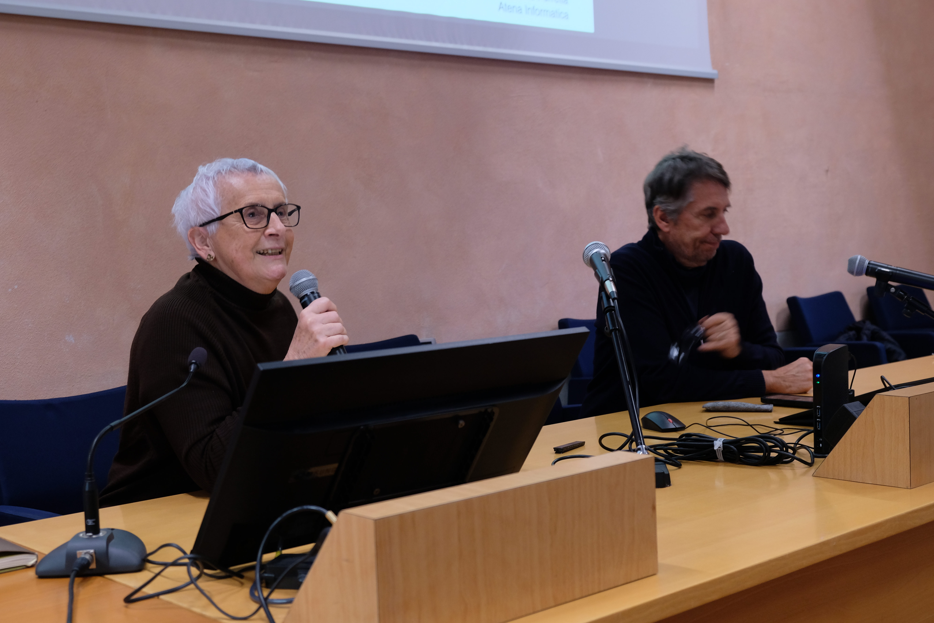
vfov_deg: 29.2
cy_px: 318
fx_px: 1193
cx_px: 475
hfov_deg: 42.7
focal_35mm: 46
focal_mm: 27.7
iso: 640
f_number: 3.6
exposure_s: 1/30
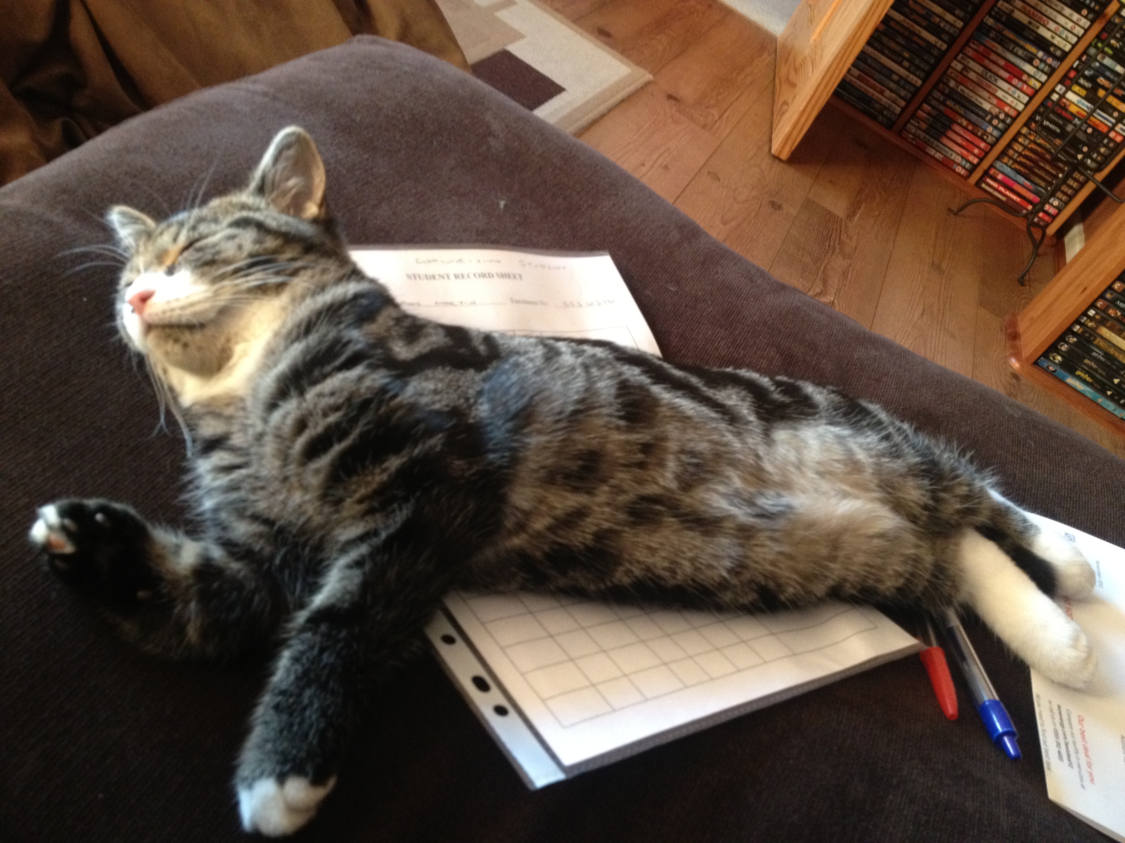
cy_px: 422
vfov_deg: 40.7
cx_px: 562
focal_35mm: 35
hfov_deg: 52.6
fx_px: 1137
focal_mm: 4.28
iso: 320
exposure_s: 1/20
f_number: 2.4
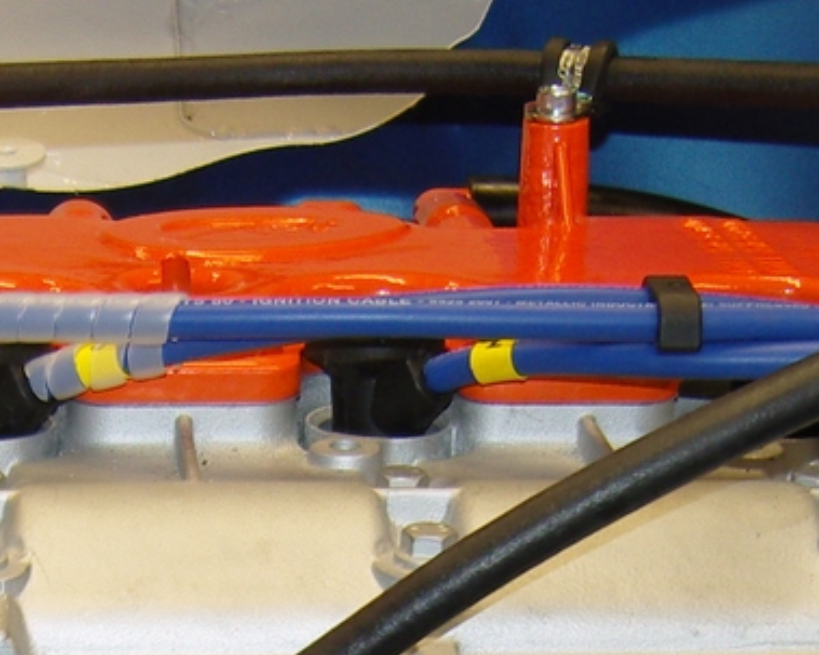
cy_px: 997
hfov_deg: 17.1
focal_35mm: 112
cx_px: 210
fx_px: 2714
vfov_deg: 13.0
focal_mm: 7.3
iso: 100
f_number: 2.8
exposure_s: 1/40
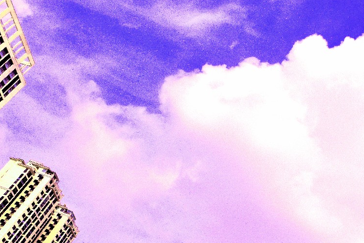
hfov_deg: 36.7
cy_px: 134
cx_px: 271
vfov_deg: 25.5
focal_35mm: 53
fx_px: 536
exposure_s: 1/500
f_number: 13
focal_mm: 22
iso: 200
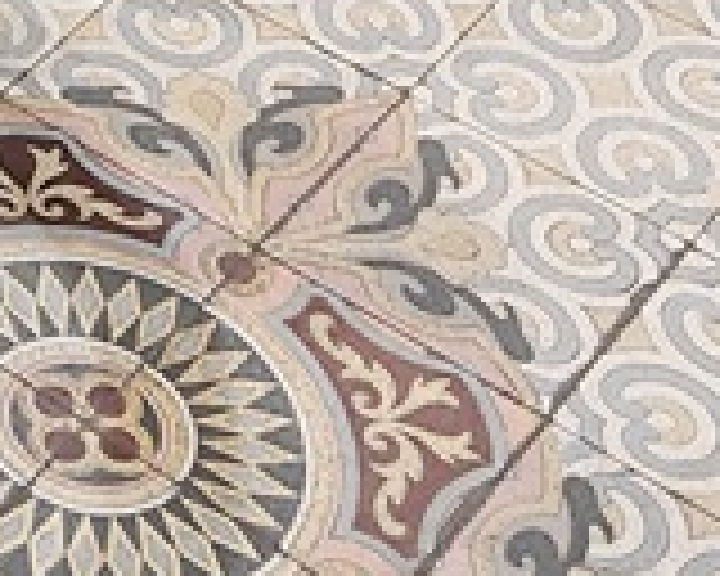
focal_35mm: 144
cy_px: -788
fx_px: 3069
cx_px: -662
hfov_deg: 12.1
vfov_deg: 9.6
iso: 250
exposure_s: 1/100
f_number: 1.8
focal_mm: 5.4
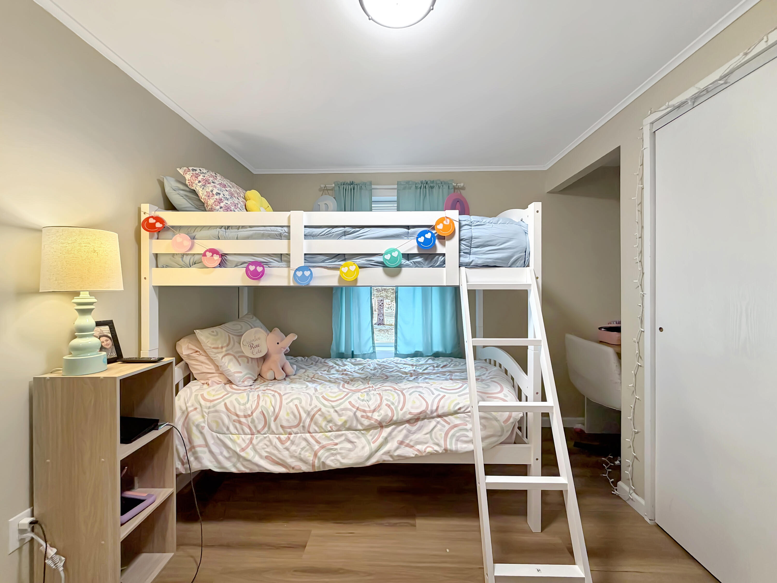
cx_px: 388
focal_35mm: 14
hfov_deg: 102.1
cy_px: 292
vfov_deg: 85.7
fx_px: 314
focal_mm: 2.22
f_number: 2.2
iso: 200
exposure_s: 1/60
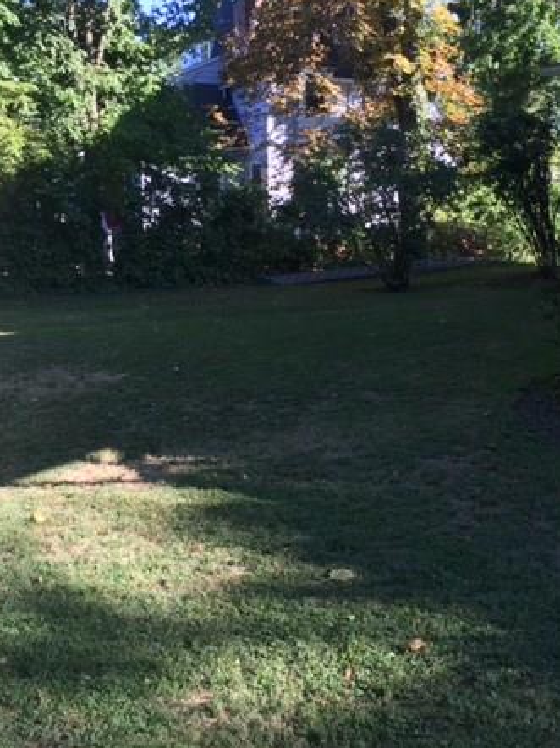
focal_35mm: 42
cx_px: 311
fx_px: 907
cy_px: 347
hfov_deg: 34.3
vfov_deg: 44.8
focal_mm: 4.15
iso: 32
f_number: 2.2
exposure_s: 1/273
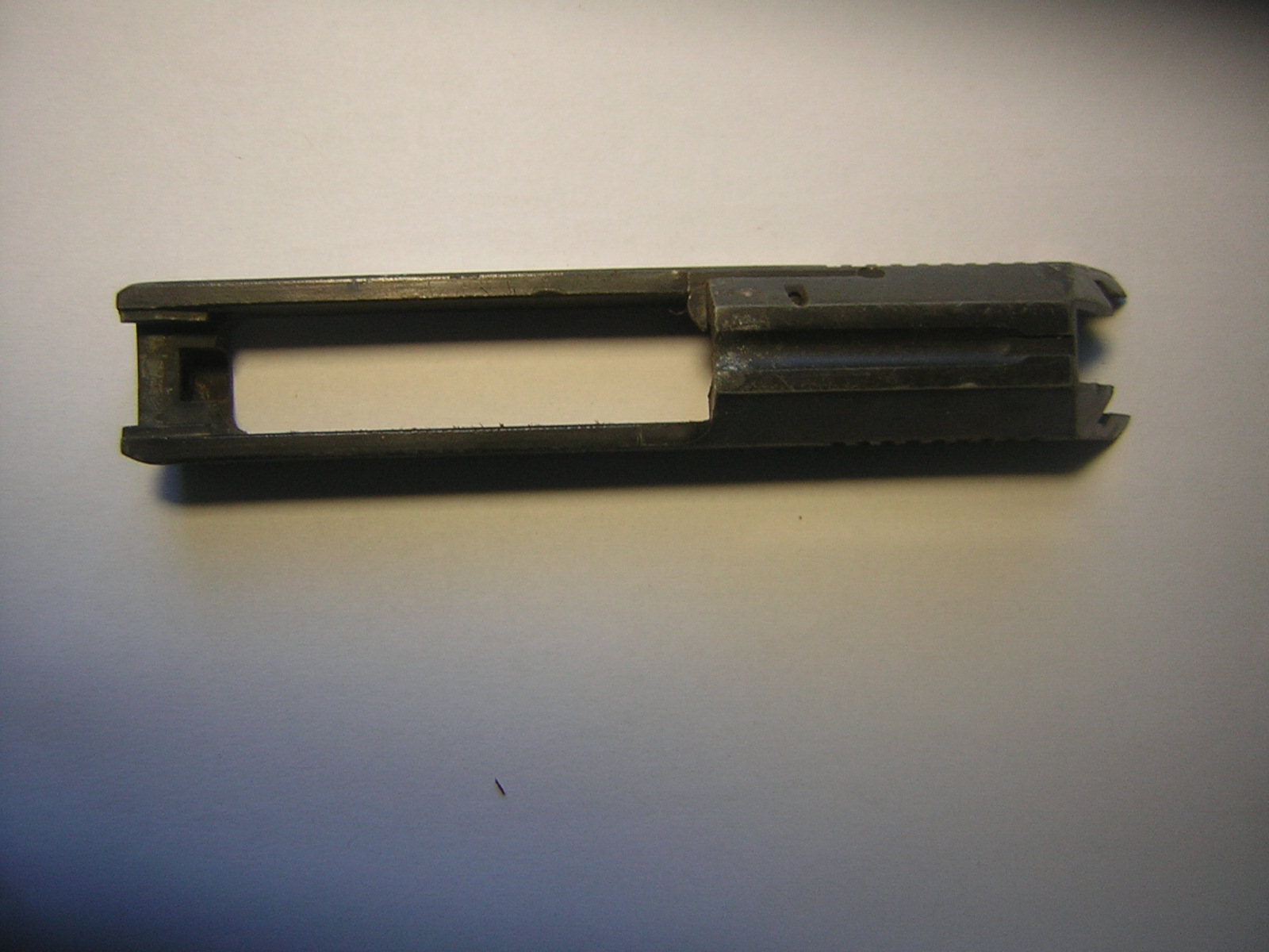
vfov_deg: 39.7
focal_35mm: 36
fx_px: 1320
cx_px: 634
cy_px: 476
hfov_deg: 51.4
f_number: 2.6
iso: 50
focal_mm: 4.7
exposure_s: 1/45.3
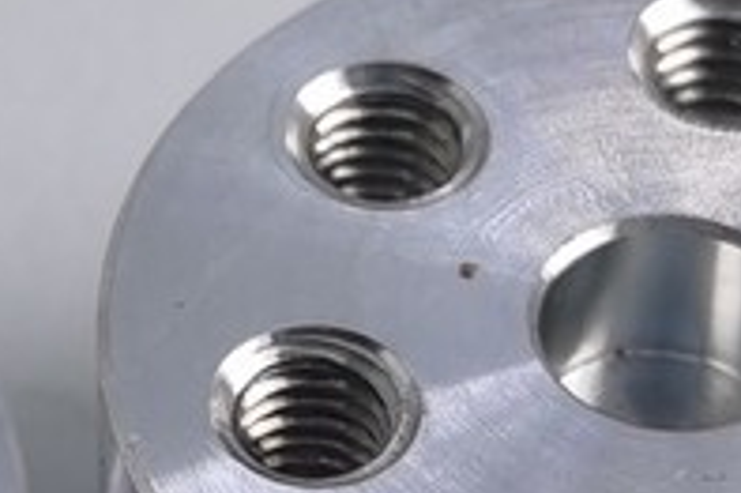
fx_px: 2694
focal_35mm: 131
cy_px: 595
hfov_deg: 15.5
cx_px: 139
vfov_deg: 10.3
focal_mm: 5.58
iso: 50
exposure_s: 1/762
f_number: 1.8
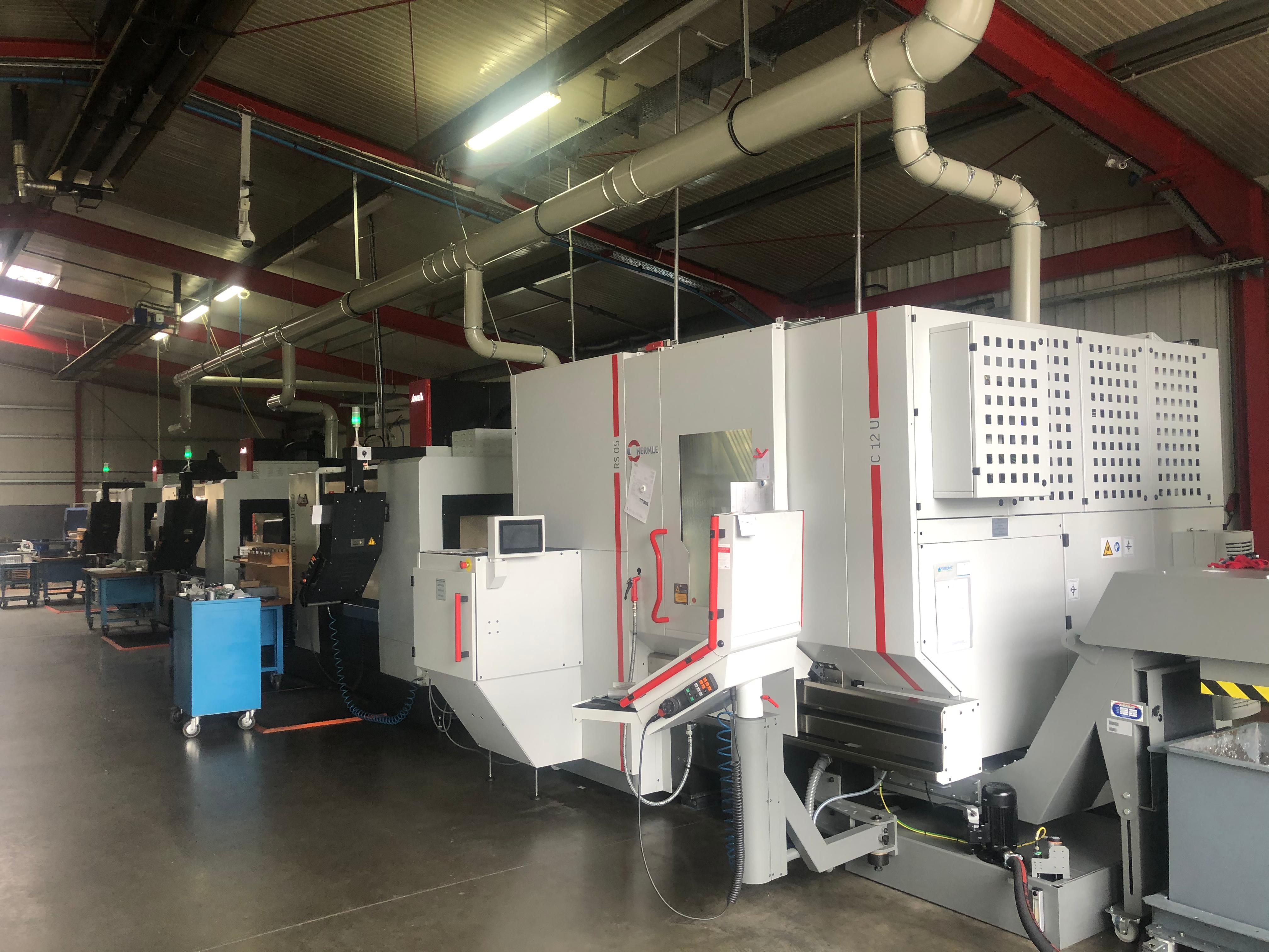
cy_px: 476
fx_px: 1026
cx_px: 634
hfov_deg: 63.4
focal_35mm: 28
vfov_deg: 49.7
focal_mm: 4
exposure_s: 1/33
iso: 25
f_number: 1.8
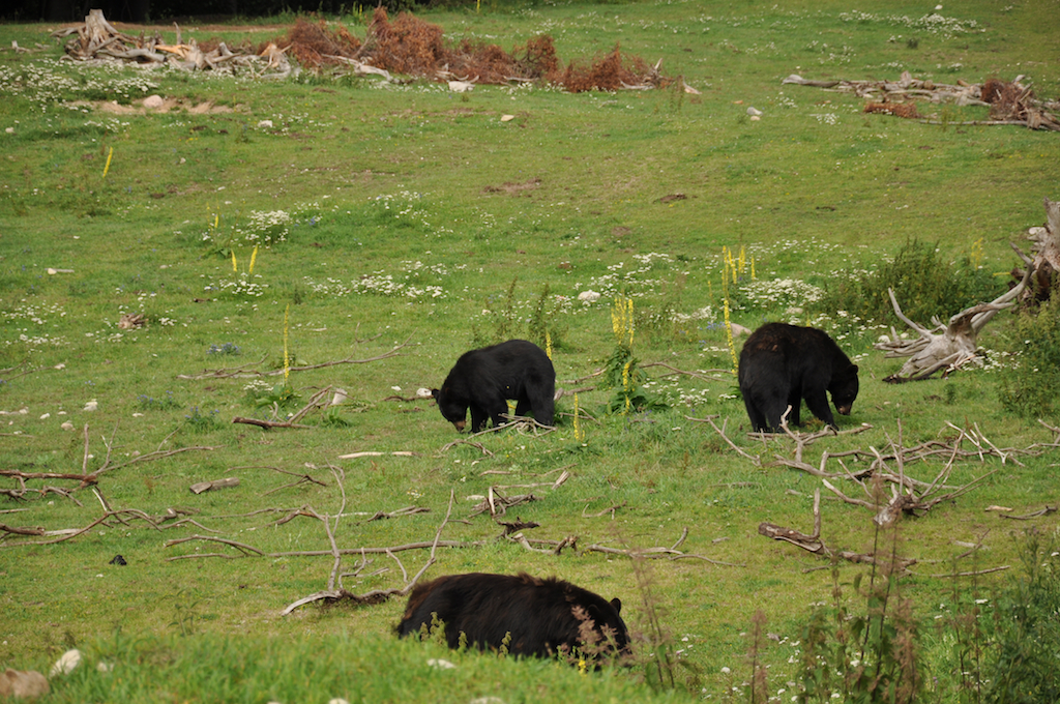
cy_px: 352
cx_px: 530
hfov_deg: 13.1
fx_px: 4632
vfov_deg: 8.7
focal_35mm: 158
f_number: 6.3
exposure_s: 1/250
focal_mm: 105
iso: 200
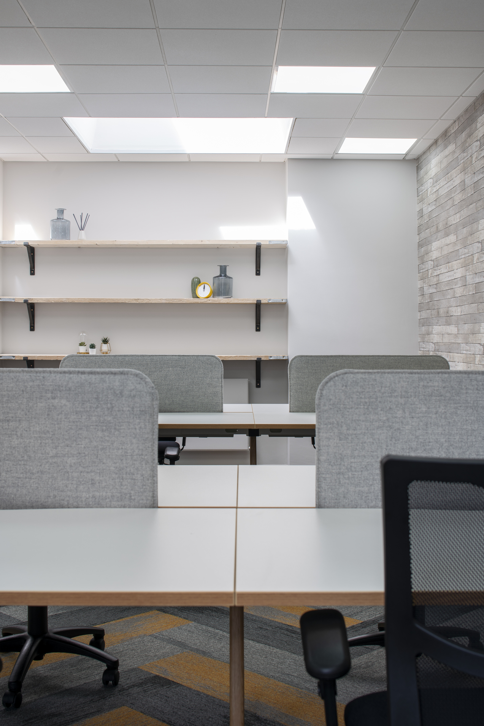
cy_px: 363
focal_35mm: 45
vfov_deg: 43.6
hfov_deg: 29.9
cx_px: 242
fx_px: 907
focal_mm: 45
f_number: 8
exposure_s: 1/15
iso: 100
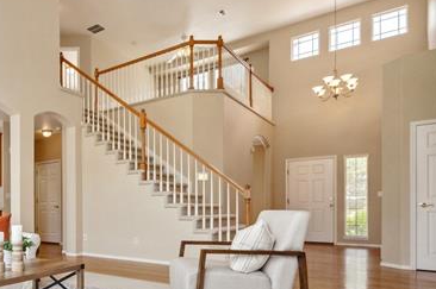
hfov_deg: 58.1
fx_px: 339
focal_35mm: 28
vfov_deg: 44.7
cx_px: 61
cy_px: 218
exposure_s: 1/800
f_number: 6.3
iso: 2500
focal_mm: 16
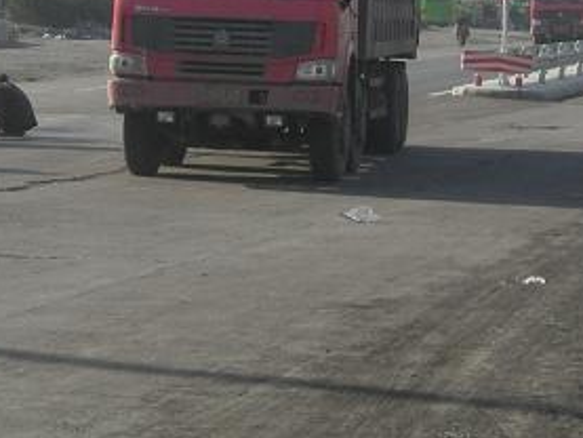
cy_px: -120
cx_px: 253
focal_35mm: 191
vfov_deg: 7.7
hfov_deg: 10.3
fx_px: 3218
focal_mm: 11
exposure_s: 1/134
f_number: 7.3
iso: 50
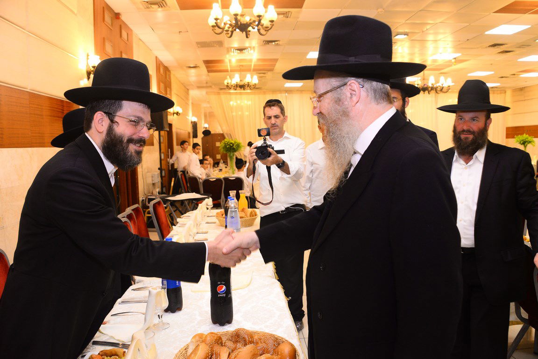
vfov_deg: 46.4
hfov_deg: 65.5
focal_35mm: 28
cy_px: 180
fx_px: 418
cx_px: 269
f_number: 5.6
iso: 1600
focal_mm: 28
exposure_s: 1/80
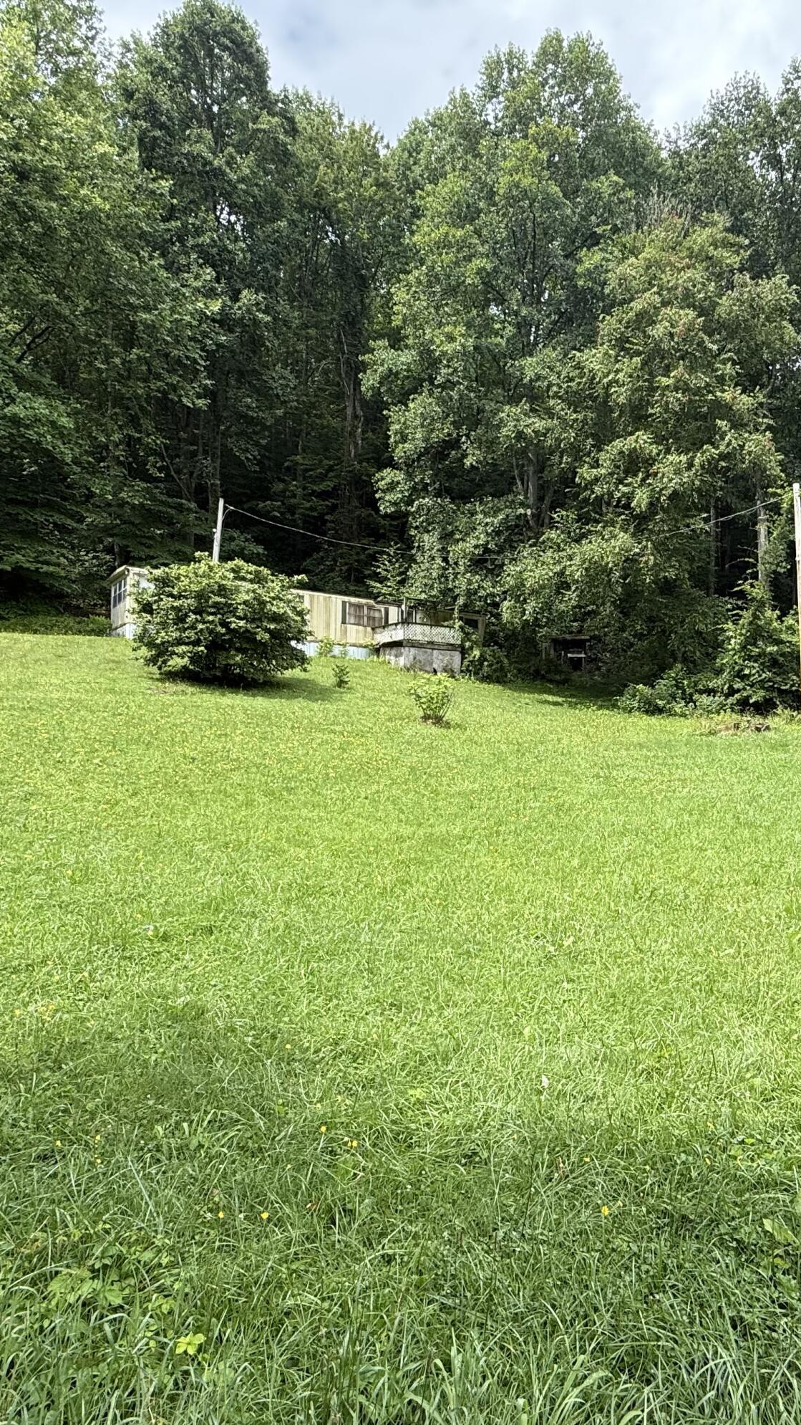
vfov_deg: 78.6
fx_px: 868
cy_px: 749
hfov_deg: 48.1
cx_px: 576
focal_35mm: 23
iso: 50
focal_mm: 2.22
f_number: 2.2
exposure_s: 1/625
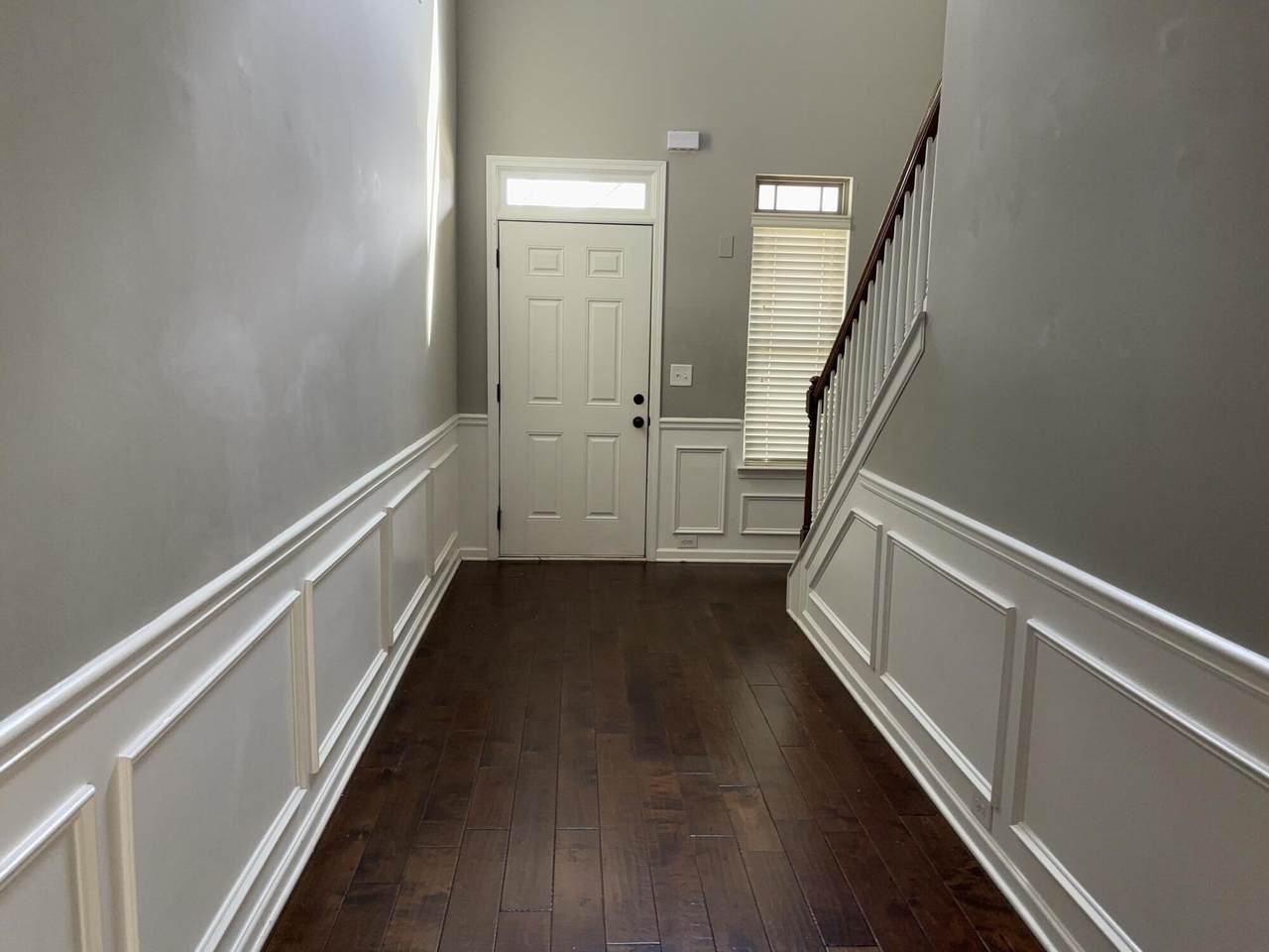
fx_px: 953
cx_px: 634
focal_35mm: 26
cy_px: 476
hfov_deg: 67.3
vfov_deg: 53.1
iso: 250
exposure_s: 1/120
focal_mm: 5.96
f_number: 1.6
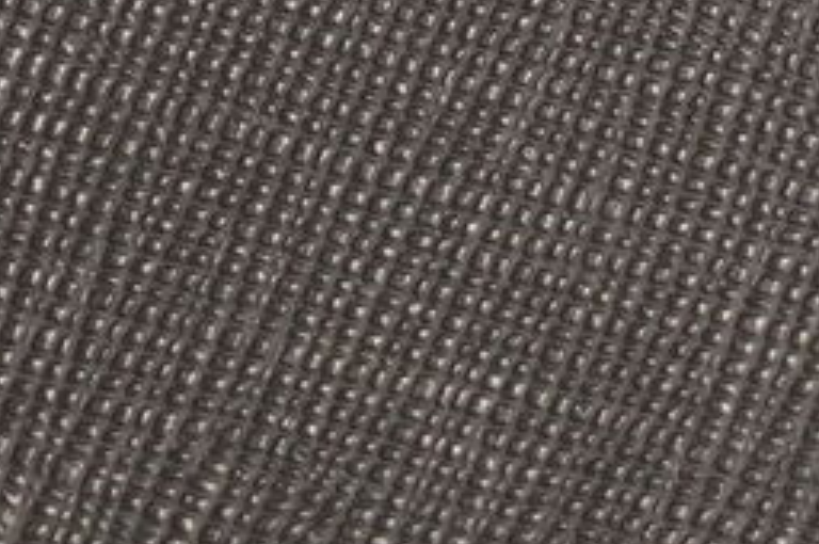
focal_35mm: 526
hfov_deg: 3.9
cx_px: 848
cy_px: -483
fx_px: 11951
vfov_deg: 2.6
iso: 5000
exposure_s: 1/160
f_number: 7.1
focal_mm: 70
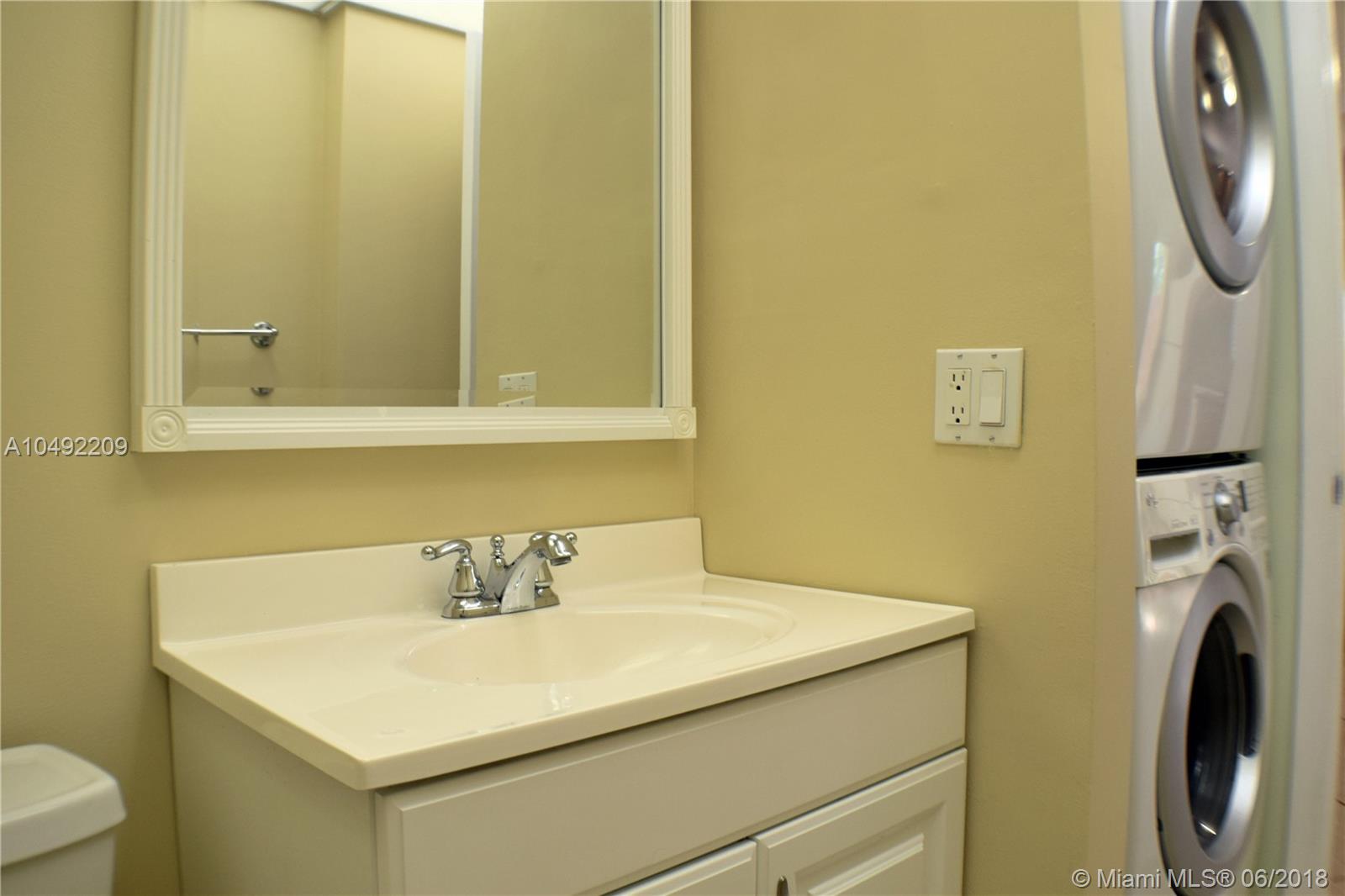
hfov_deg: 53.1
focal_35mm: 36
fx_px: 1345
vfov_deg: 36.9
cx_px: 672
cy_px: 448
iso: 400
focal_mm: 24
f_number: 5.6
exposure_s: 1/125
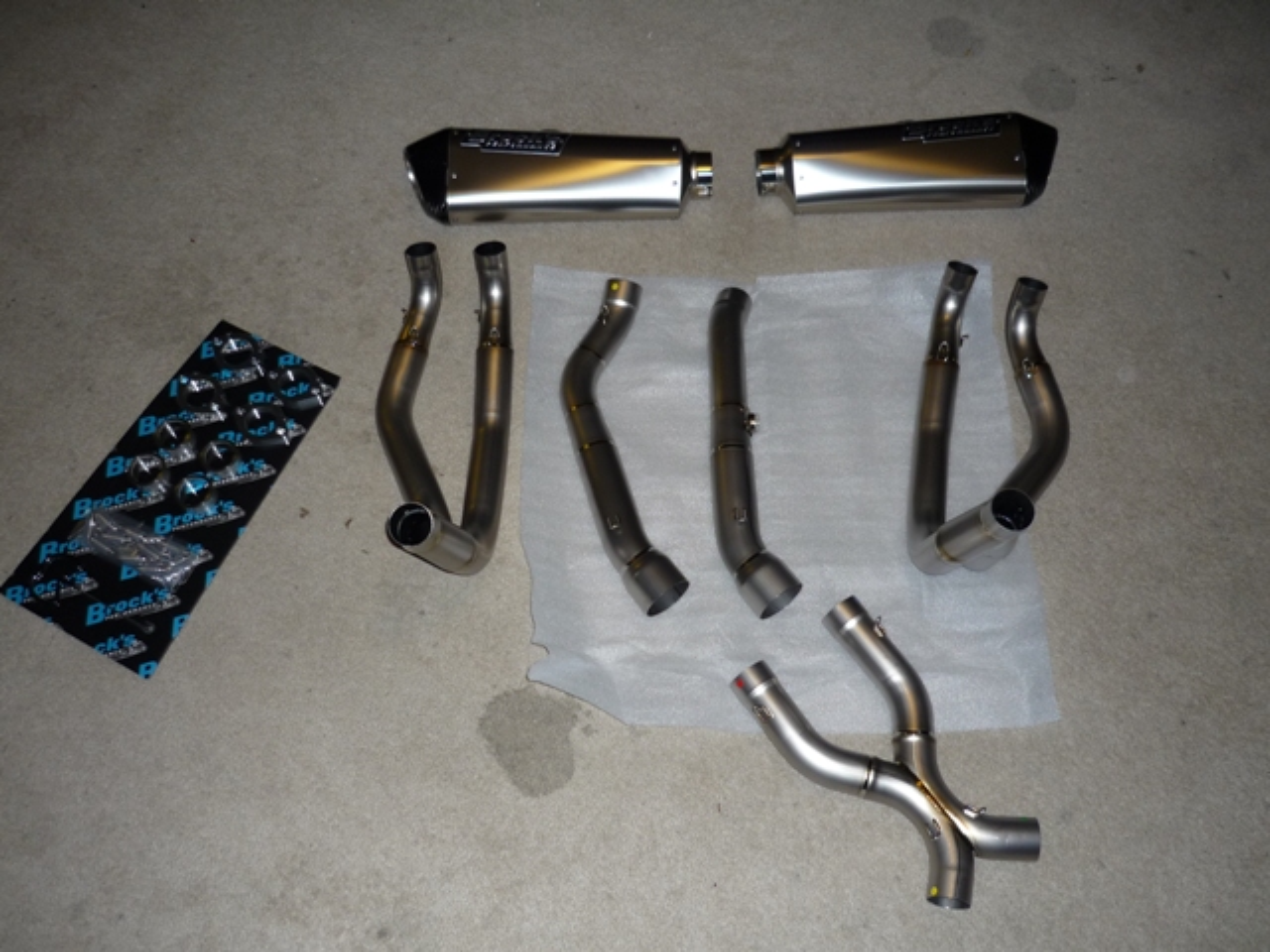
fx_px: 1211
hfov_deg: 55.4
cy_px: 476
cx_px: 635
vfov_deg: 42.9
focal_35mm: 33
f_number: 2.8
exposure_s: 1/30
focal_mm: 5.5
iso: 100
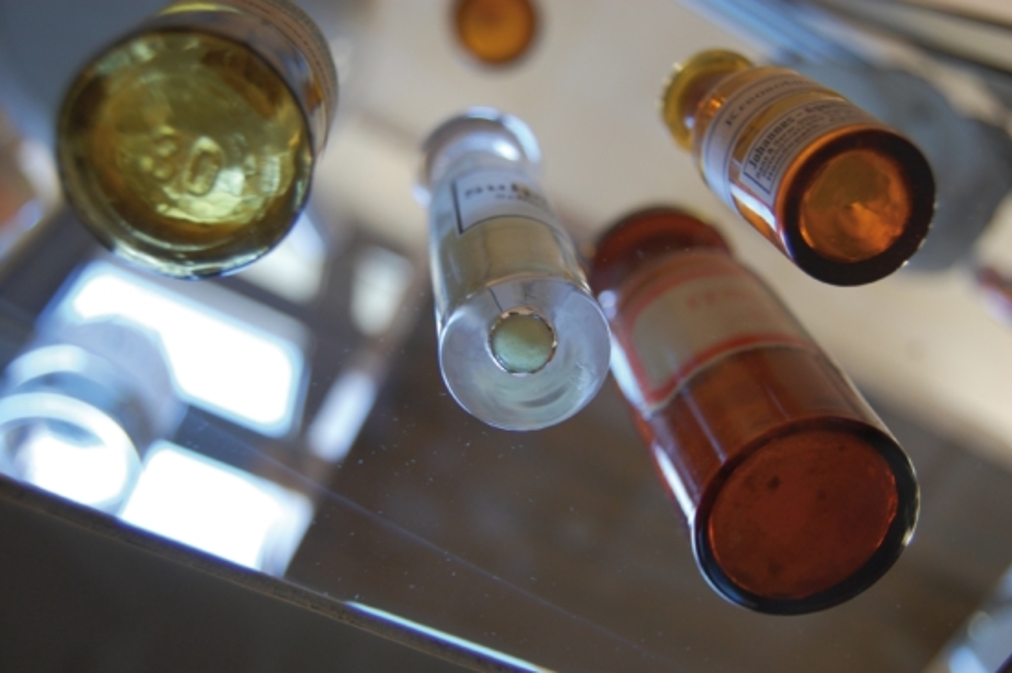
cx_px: 506
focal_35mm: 39
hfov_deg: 49.6
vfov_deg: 34.2
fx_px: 1096
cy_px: 336
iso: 400
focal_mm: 26
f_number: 4.2
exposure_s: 1/40
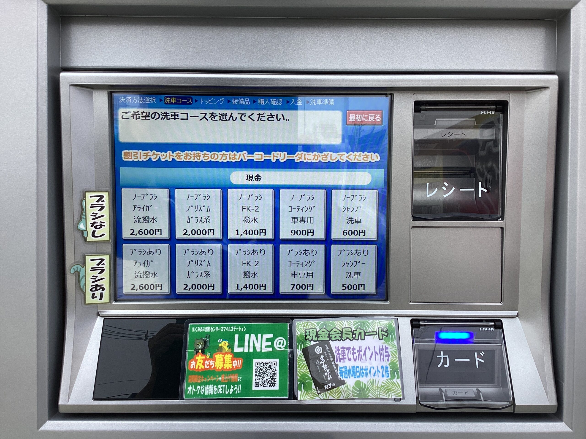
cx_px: 293
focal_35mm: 31
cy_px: 220
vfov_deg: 45.4
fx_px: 525
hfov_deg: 58.4
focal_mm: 3.3
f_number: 2.4
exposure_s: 1/354
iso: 25
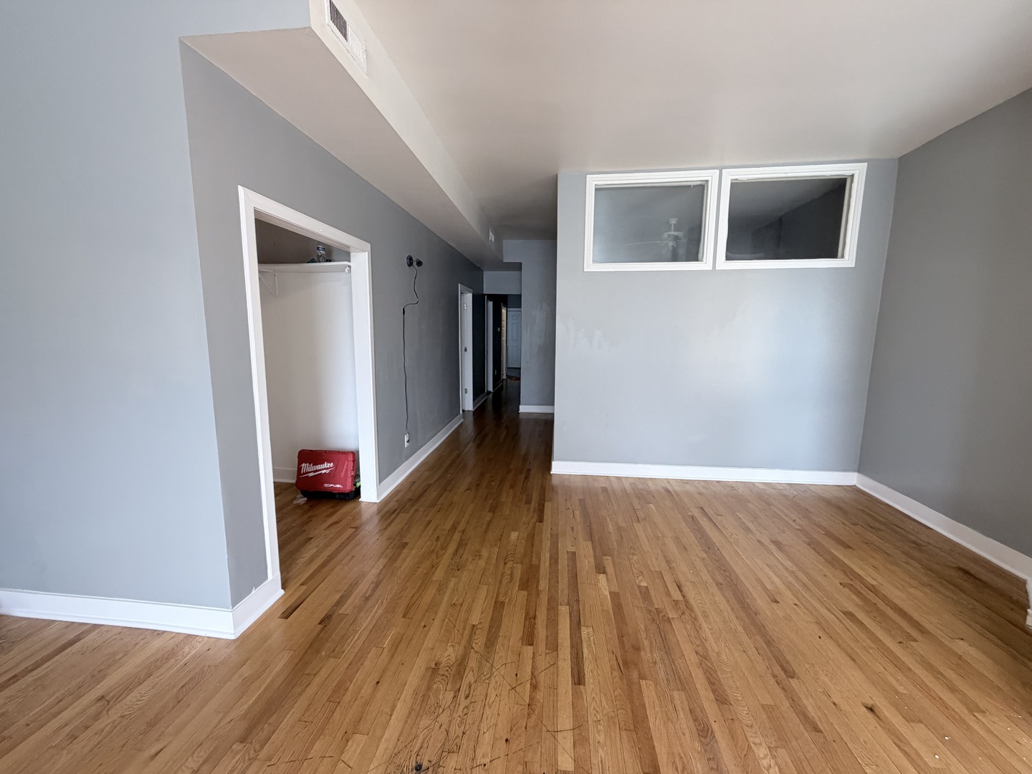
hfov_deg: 102.1
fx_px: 417
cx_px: 516
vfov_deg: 85.7
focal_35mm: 14
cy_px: 387
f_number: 2.2
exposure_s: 1/120
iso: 250
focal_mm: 2.22
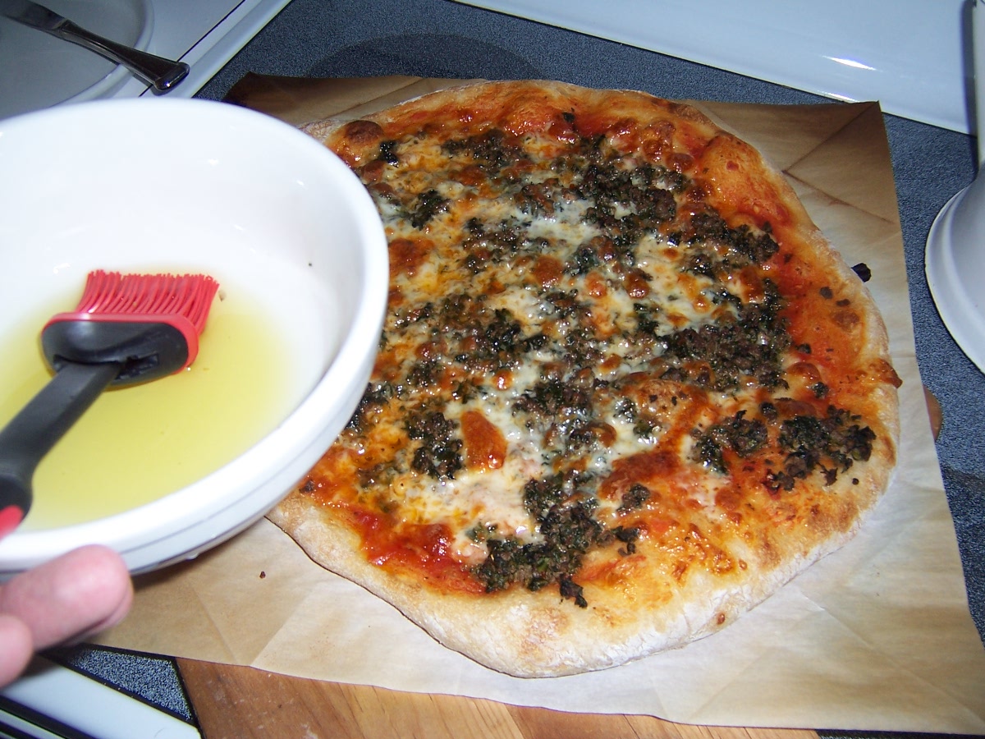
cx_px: 492
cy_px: 370
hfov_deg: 55.4
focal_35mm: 33
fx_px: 939
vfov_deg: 42.9
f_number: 2.8
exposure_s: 1/60
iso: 80
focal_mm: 5.5
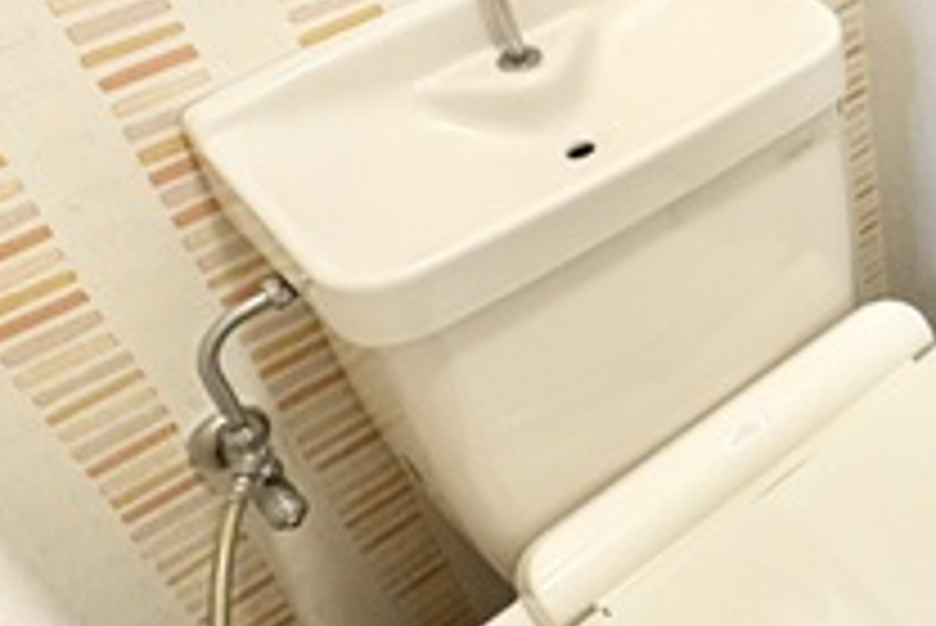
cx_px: 1192
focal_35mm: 49
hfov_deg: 31.7
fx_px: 1275
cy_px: 38
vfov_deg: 26.5
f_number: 2.2
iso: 200
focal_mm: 2.22
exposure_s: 1/60
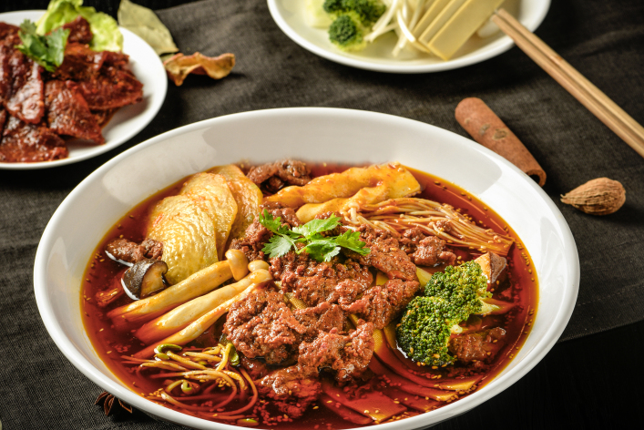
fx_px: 2720
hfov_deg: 13.5
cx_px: 299
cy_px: 184
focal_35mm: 152
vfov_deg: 9.0
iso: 100
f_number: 11
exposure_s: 1/160
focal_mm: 105
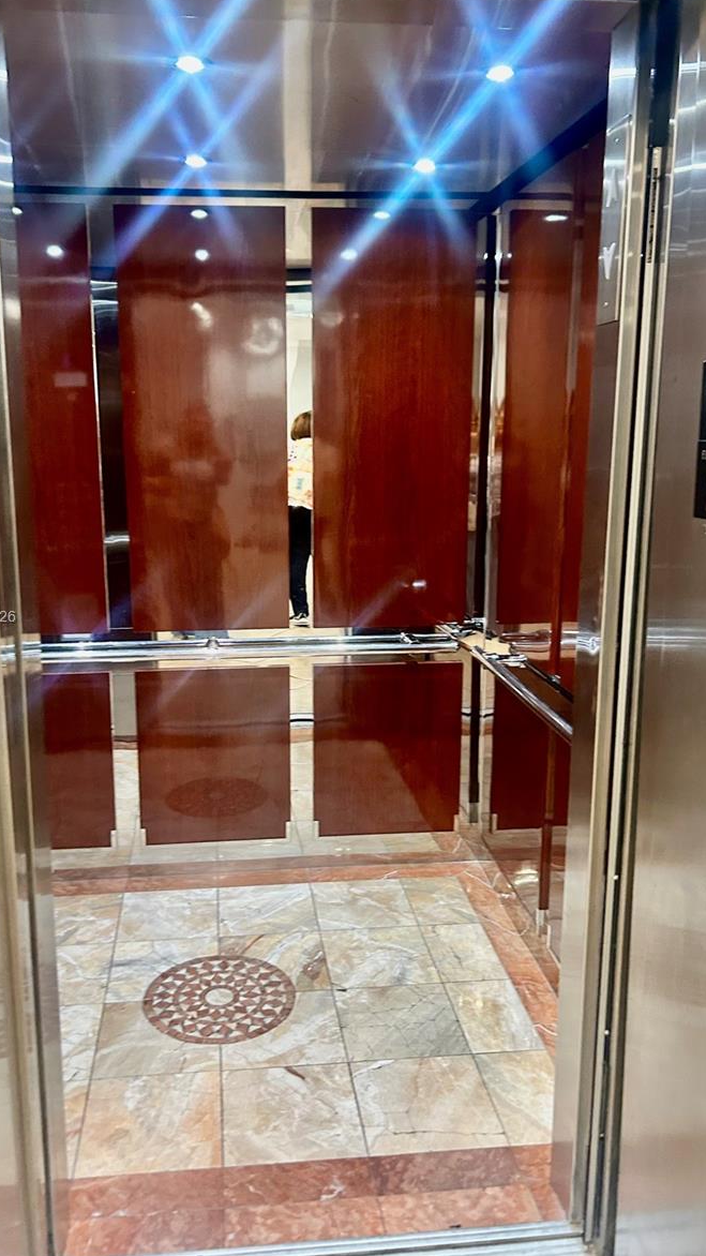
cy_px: 618
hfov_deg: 40.1
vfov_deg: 66.1
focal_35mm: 29
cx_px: 300
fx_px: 965
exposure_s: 1/60
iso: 250
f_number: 1.5
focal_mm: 5.7
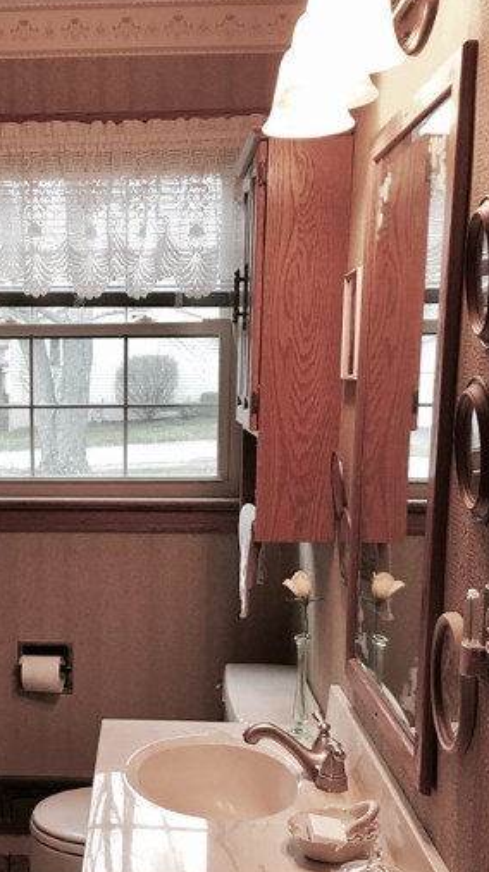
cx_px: 48
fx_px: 1108
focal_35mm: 48
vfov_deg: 42.5
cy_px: 560
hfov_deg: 24.2
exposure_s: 1/30
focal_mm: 4.15
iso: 100
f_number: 2.2
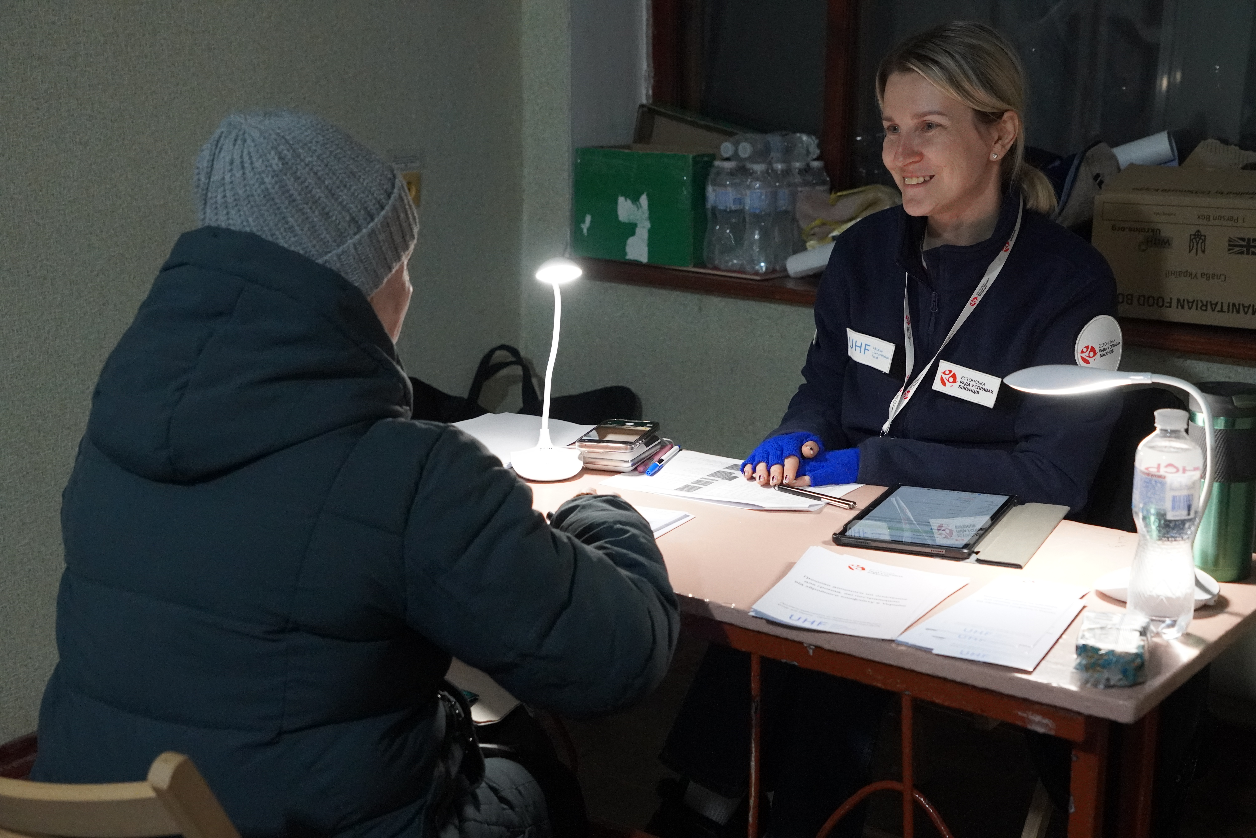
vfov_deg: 28.1
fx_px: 1675
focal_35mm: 48
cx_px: 628
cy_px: 419
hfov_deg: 41.1
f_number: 4
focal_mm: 32
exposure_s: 1/160
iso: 4000
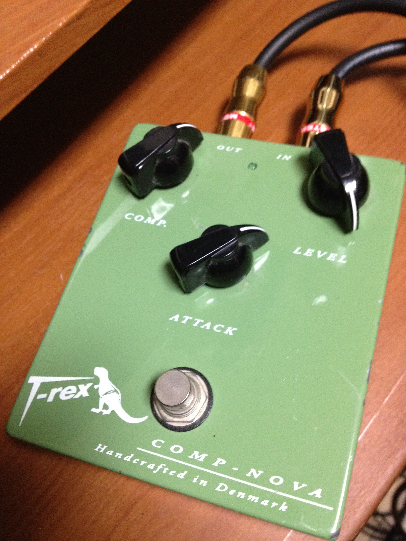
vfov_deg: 52.6
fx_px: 547
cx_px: 203
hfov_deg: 40.7
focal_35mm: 35
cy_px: 270
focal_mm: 4.28
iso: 400
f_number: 2.4
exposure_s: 1/20
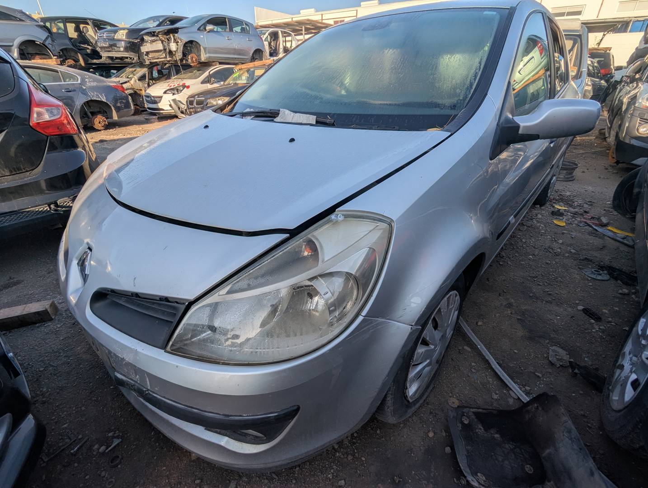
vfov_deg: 78.3
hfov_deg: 94.4
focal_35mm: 16
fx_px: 300
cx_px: 324
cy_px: 244
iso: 40
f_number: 2.2
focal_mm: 2.35
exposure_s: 1/1328
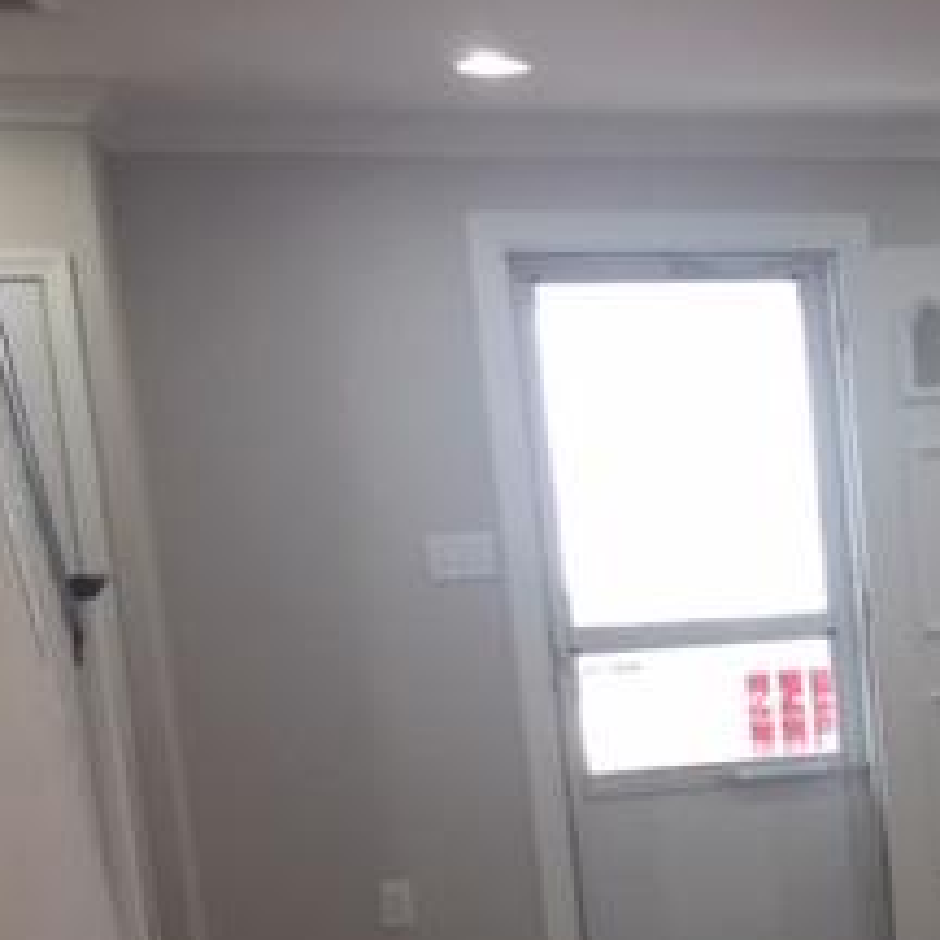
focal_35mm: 76
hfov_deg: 20.3
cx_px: 1314
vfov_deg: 21.9
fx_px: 2335
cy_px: 936
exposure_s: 1/30
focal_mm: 4.15
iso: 40
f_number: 2.2
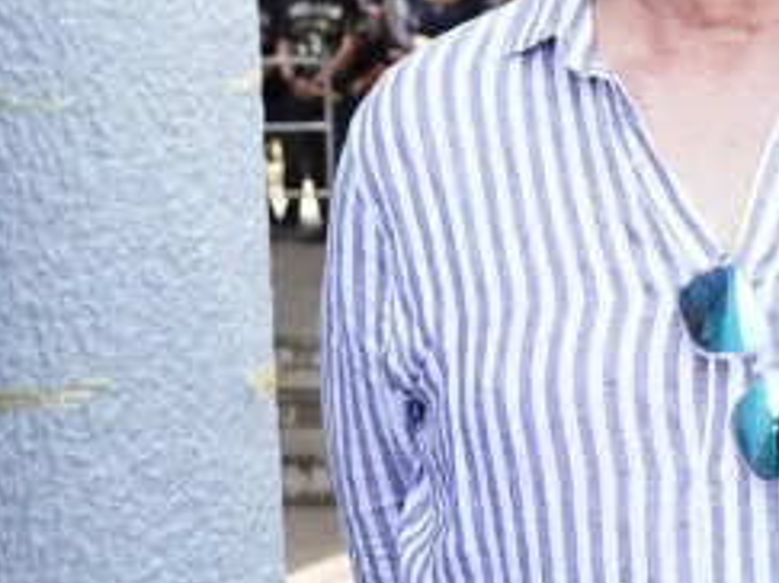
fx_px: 2429
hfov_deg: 18.0
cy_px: 111
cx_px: 667
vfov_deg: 13.6
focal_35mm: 108
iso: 1600
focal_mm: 24
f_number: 4
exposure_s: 1/1250
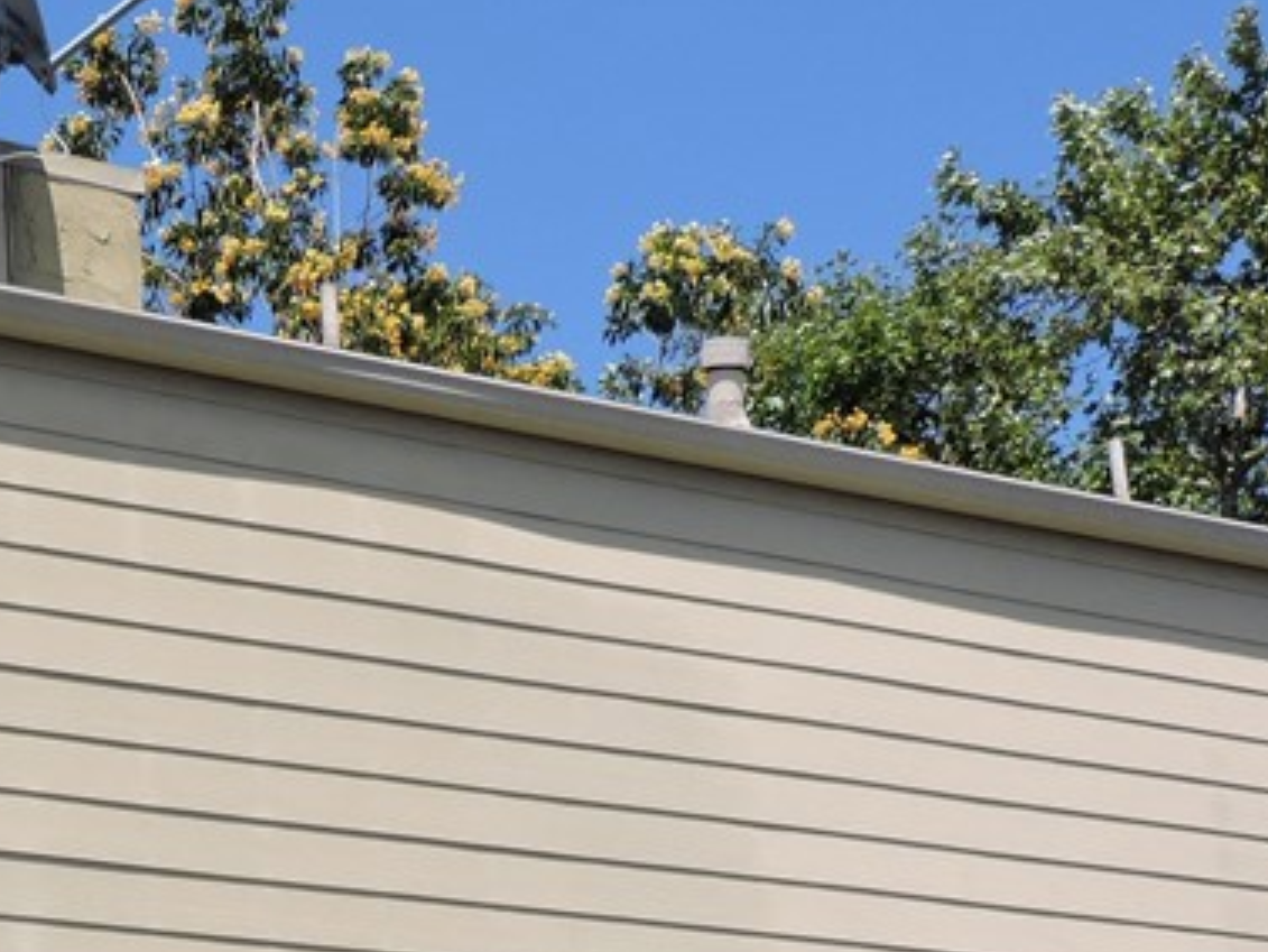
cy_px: 1218
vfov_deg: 14.9
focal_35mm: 95
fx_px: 3481
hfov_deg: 19.4
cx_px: -269
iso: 100
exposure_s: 1/1250
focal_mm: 6.2
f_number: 3.3
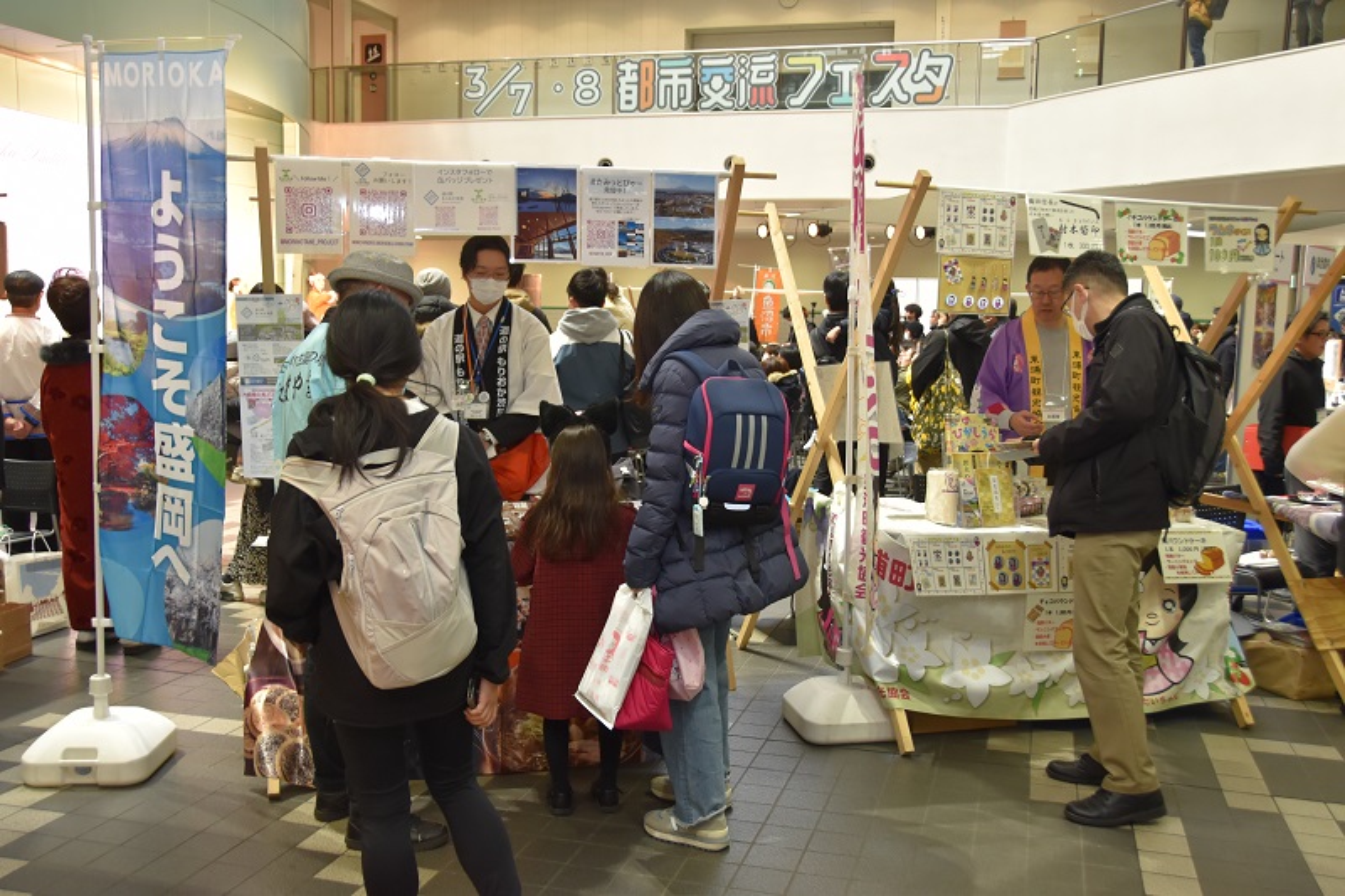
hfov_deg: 57.2
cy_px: 448
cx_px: 672
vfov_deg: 40.0
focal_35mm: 33
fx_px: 1233
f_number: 3.8
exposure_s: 1/60
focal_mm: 22
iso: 1000
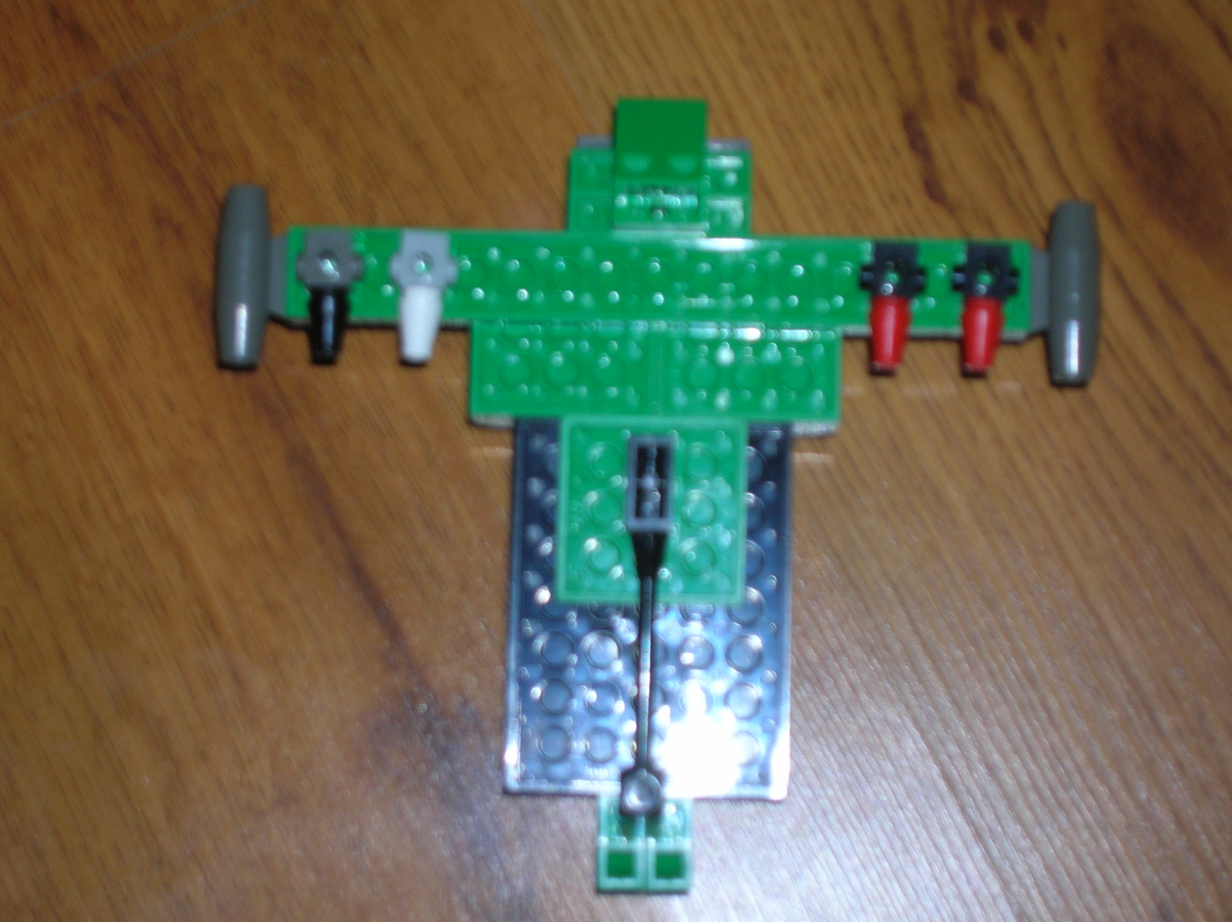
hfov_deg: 21.8
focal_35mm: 90
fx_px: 3200
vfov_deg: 16.4
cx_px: 616
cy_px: 461
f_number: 4.5
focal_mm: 15
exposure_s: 1/60.1
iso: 50
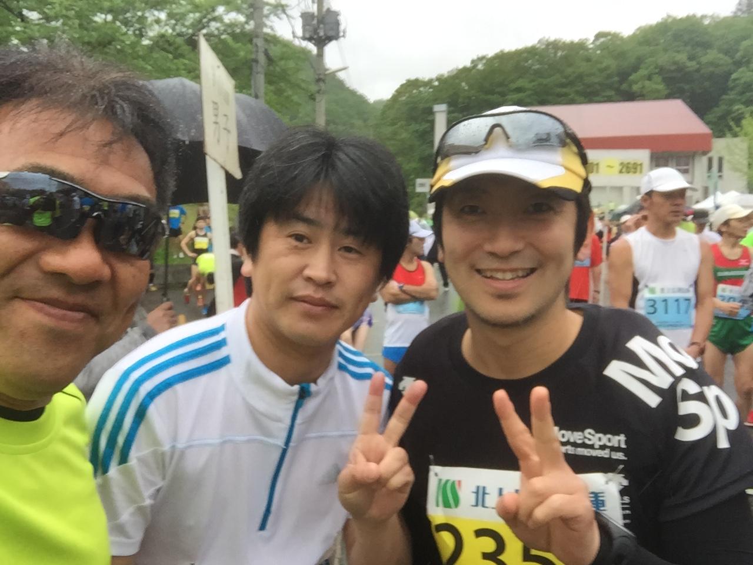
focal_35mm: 31
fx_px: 674
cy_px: 282
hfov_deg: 58.4
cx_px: 376
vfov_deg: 45.4
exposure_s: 1/155
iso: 32
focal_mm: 2.6
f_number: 2.2
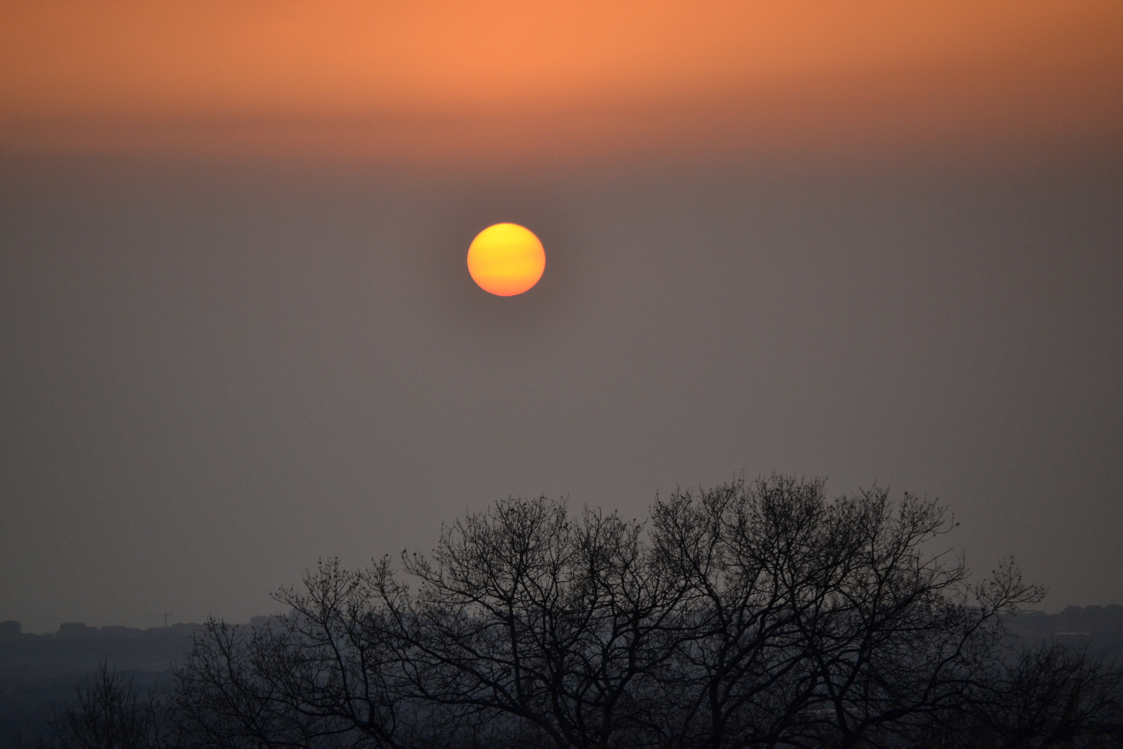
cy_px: 374
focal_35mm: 248
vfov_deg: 5.6
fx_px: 7720
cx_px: 562
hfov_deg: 8.3
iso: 800
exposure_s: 1/500
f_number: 5.3
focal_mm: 165
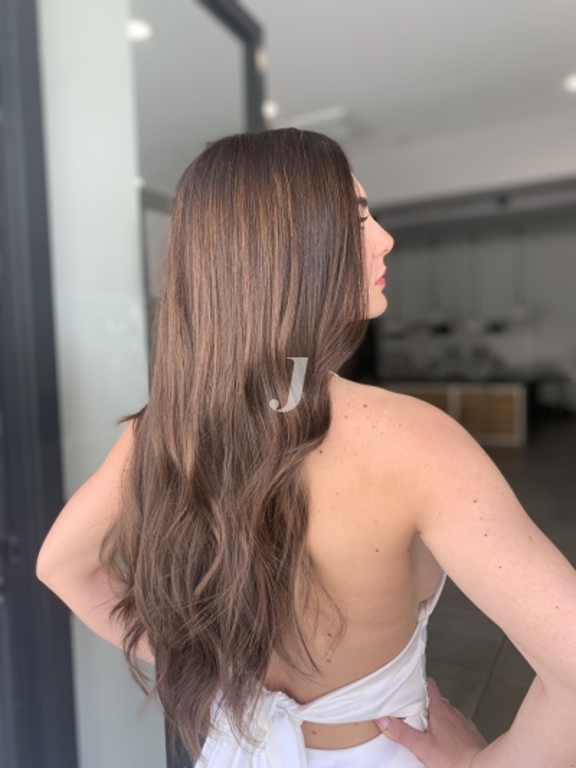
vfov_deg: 67.3
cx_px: 288
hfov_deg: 53.1
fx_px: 577
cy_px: 384
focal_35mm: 26
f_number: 1.8
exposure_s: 1/121
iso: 40
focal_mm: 4.25
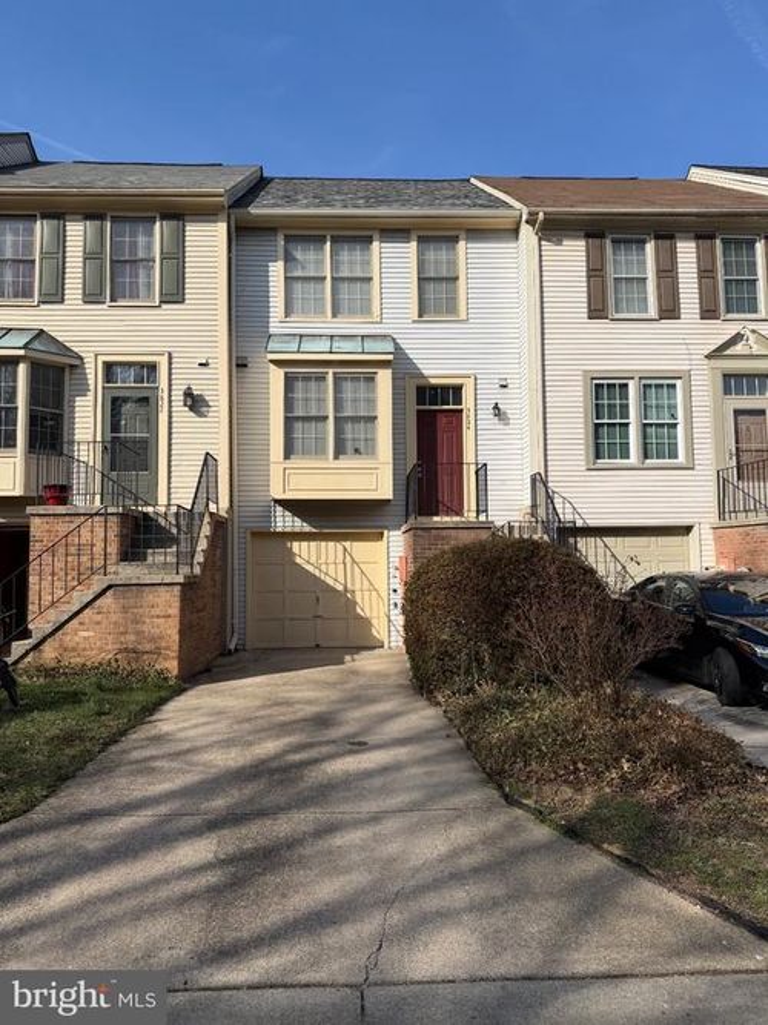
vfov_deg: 71.6
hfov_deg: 56.8
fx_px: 710
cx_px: 384
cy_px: 512
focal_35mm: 24
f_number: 1.78
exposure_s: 1/5714
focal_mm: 6.76
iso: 80
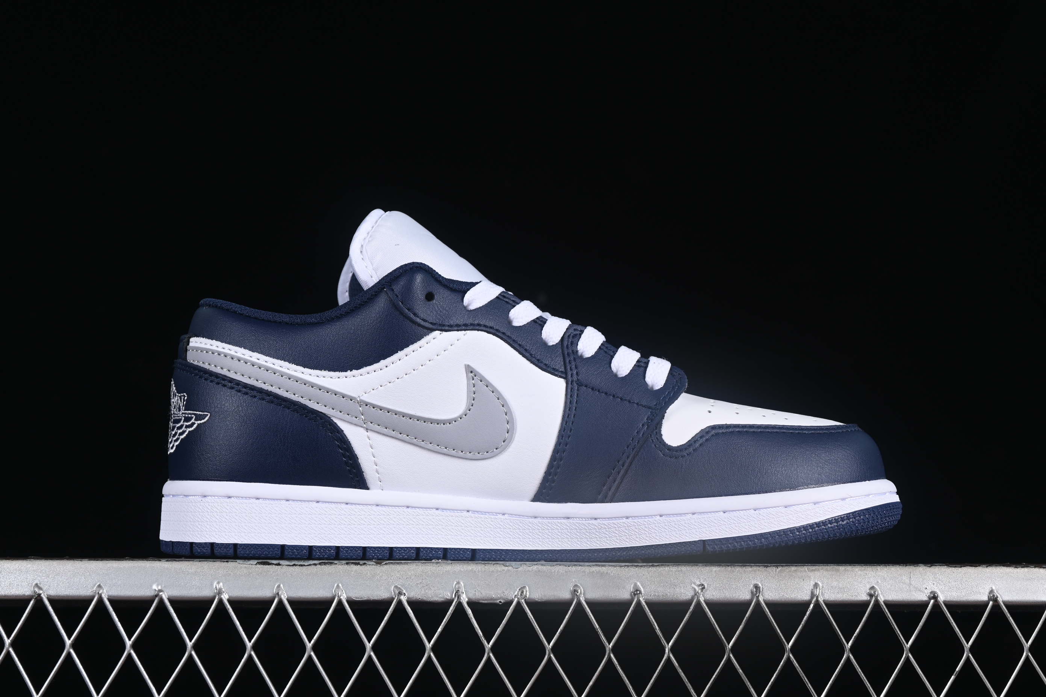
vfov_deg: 18.2
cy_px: 348
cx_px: 523
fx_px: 2179
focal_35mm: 75
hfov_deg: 27.0
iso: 160
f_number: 7.1
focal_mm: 50
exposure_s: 1/80
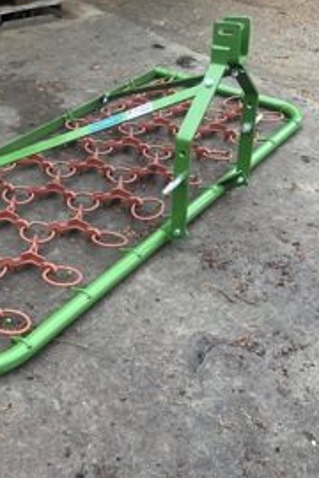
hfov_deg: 32.7
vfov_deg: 48.4
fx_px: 532
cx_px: 76
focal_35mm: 40
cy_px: 214
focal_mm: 5.1
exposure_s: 1/122
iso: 40
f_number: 1.6
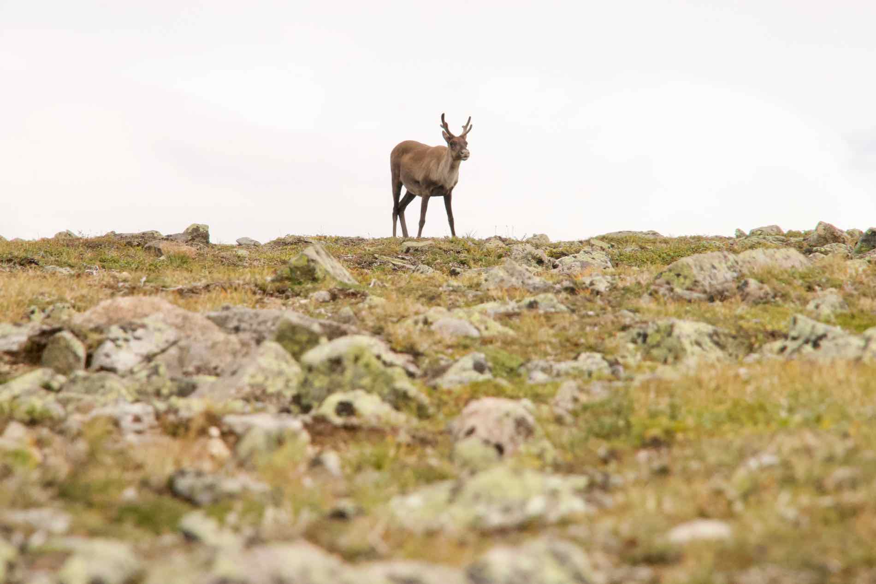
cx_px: 438
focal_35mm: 240
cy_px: 292
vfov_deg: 5.7
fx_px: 5840
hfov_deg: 8.6
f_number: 14
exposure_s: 1/1000
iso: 2000
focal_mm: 240
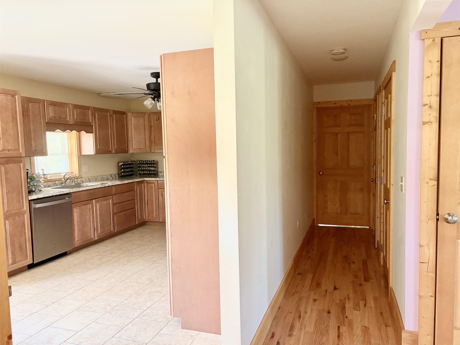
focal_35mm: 26
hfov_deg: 67.3
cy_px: 172
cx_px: 230
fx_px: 346
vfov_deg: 53.1
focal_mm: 5.96
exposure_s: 1/60
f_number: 1.6
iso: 320
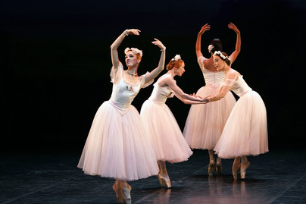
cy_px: 112
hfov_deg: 9.2
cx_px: 169
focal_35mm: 223
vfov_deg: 6.2
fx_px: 1895
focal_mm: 200
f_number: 6.3
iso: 6400
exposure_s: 1/250
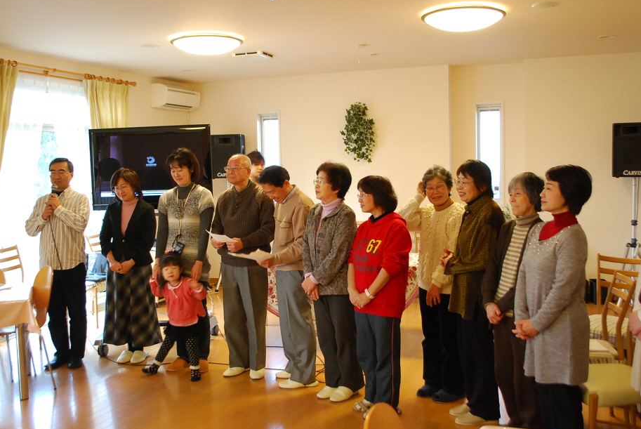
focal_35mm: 35
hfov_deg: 54.4
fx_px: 624
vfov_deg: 37.9
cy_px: 206
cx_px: 306
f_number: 4
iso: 720
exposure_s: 1/30
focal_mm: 22
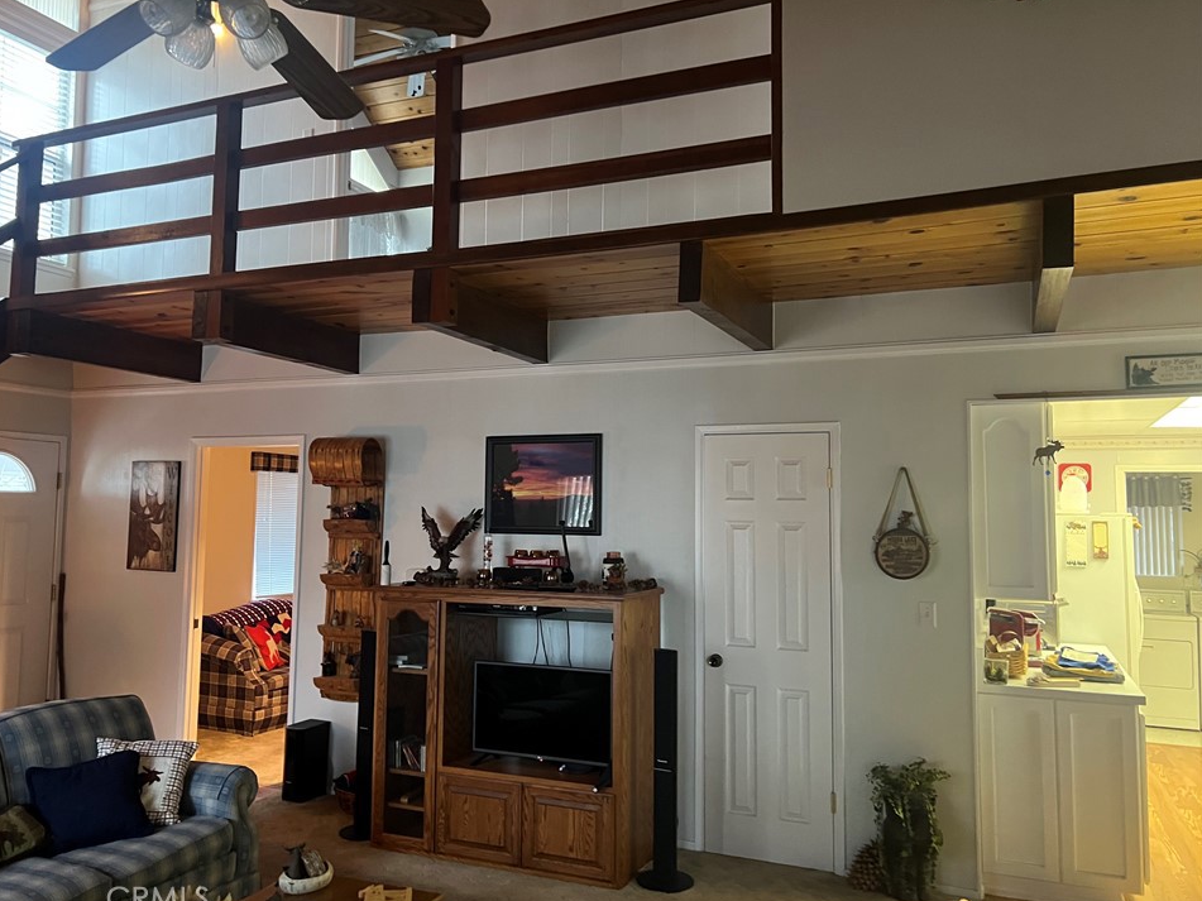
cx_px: 559
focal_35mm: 28
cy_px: 431
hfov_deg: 63.4
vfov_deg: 49.7
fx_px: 972
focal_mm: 5.7
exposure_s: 1/40
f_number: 1.5
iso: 500
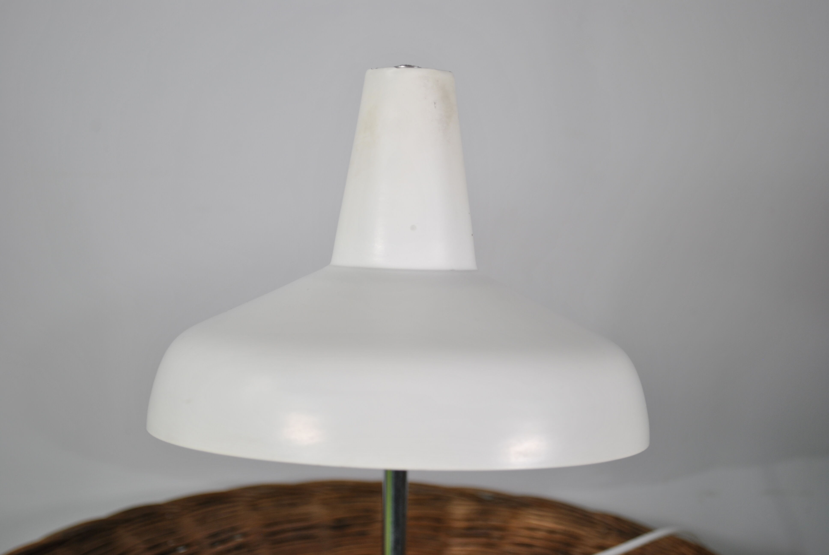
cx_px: 414
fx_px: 1522
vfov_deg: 20.7
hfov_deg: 30.5
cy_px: 278
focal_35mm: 66
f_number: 5.3
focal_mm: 44
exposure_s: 1/80
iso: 100
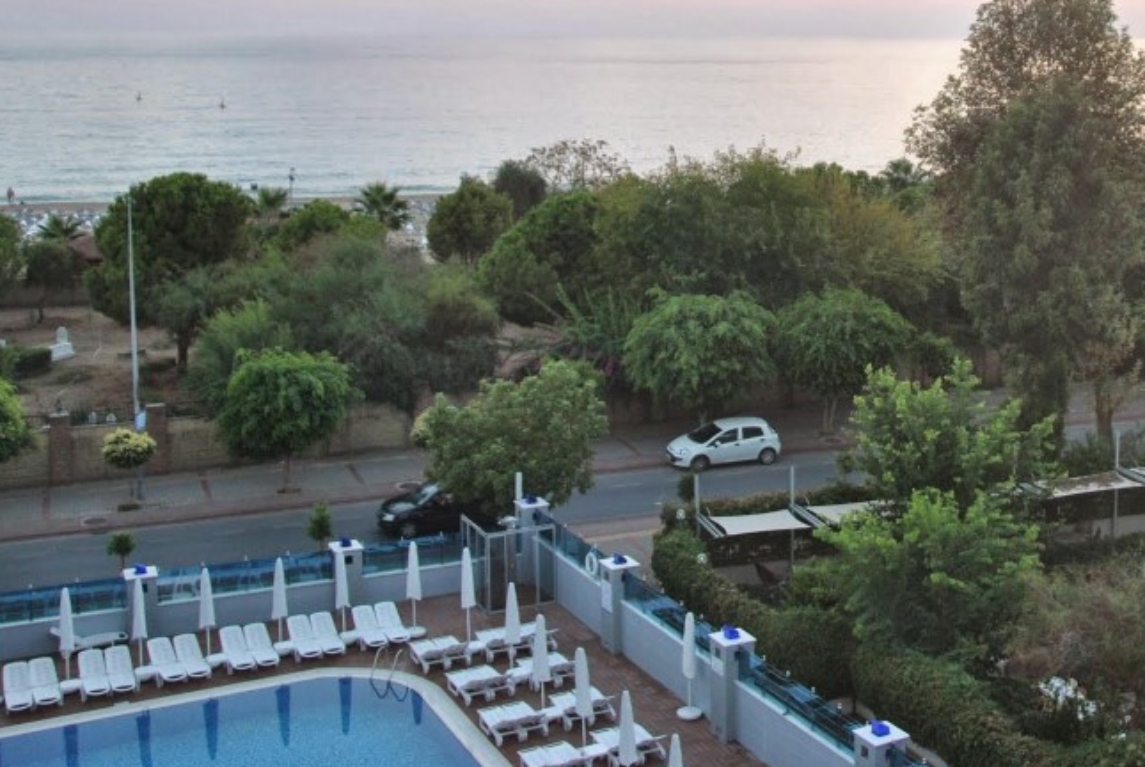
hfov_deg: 39.9
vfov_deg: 27.3
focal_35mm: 48
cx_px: 865
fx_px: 1529
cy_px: 105
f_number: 3.5
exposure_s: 1/80
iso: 200
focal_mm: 18
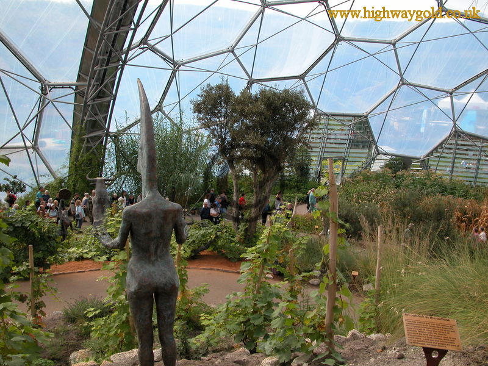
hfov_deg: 52.6
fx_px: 493
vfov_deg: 40.7
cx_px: 244
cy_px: 183
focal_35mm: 35
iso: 100
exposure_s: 1/187
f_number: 5
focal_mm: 8.9
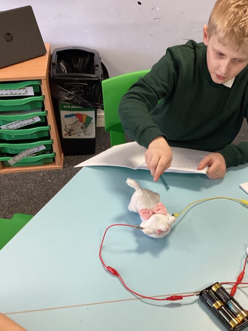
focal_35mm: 43
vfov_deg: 43.7
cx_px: 166
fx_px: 411
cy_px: 192
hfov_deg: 33.3
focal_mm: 3.3
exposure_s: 1/50
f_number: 2.4
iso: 125
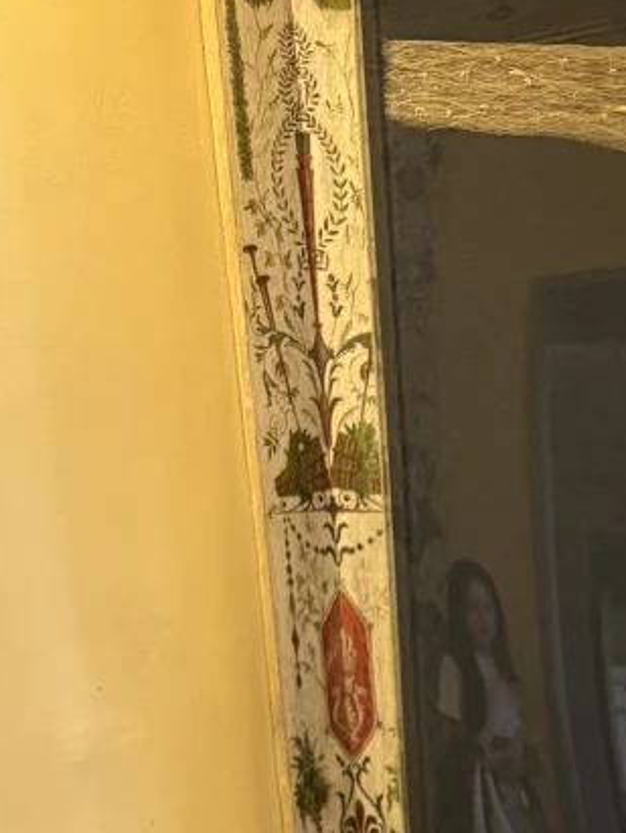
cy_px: 1321
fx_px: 2191
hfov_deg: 15.4
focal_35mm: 91
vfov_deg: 18.5
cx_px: 827
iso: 160
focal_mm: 5.96
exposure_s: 1/50
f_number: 1.6
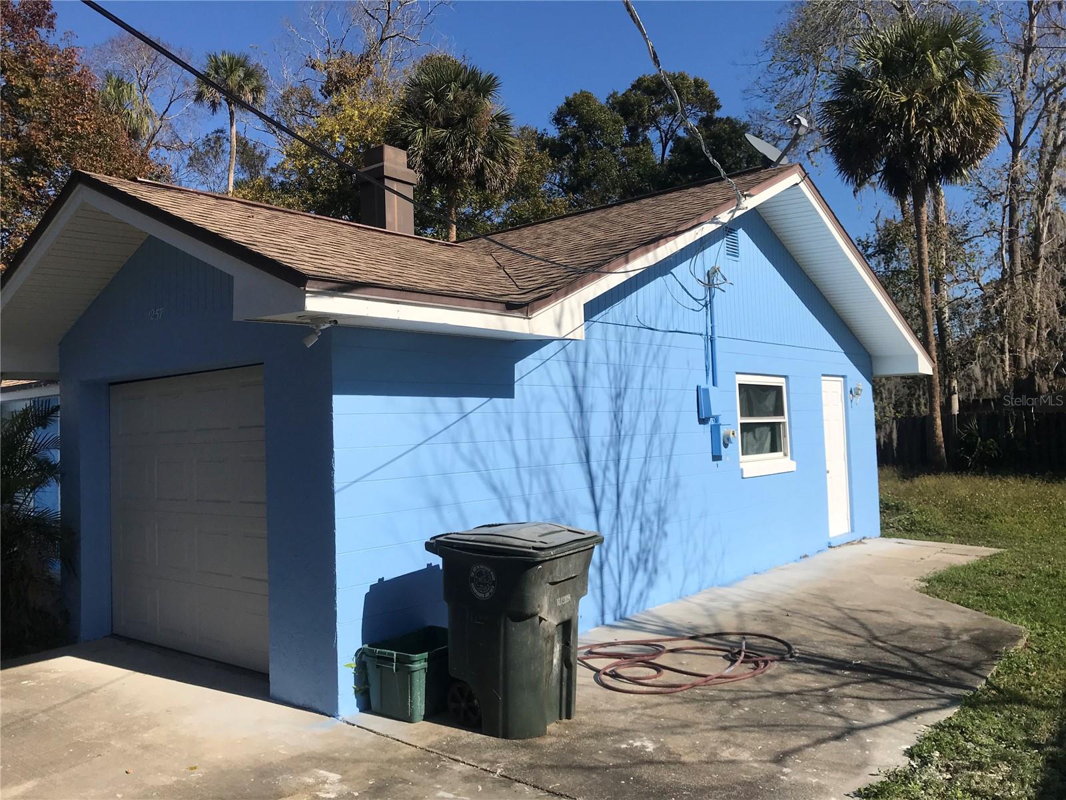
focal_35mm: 28
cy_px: 400
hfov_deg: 63.4
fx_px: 862
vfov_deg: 49.7
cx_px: 533
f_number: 1.8
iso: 25
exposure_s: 1/4808
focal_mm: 3.99
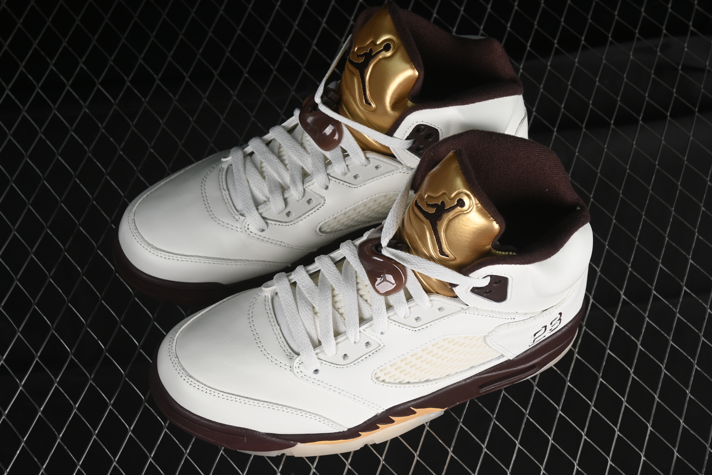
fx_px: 1483
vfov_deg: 18.2
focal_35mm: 75
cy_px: 238
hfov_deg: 27.0
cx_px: 356
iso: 160
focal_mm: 50
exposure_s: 1/60
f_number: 8
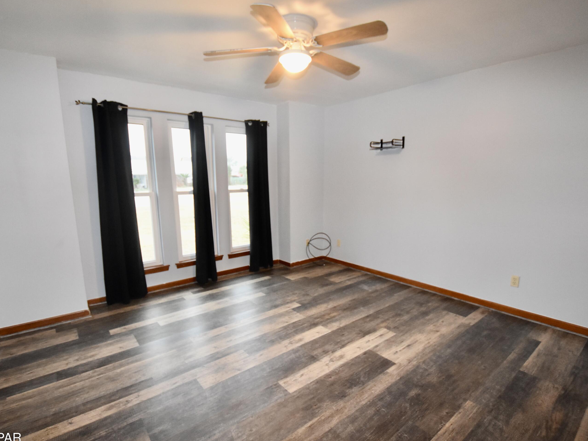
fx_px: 289
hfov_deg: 91.0
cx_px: 290
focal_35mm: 17
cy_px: 228
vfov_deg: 74.7
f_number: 3.5
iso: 2000
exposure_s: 1/60
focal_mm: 10
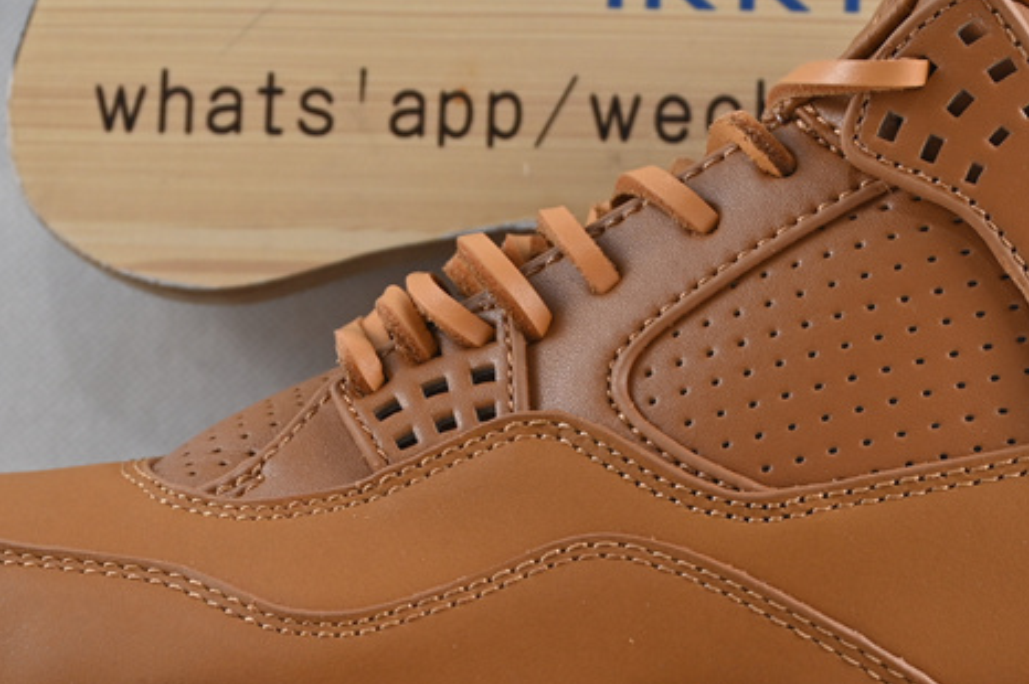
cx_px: 806
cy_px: 452
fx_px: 3368
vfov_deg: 11.6
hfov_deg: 17.2
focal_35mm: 118
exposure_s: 1/40
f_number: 4.8
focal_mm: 30.5
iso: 100
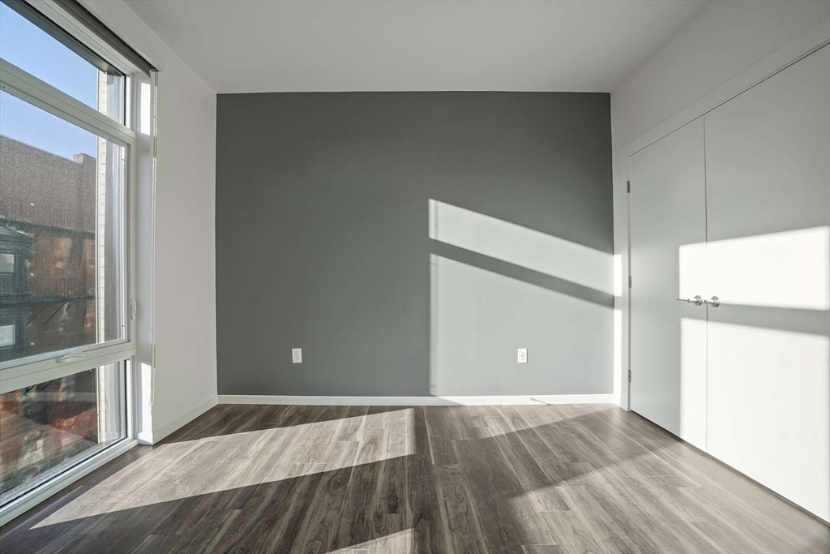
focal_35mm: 15
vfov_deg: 77.3
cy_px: 277
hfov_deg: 100.4
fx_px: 346
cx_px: 415
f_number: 11
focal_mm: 10
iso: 500
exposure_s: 1/60
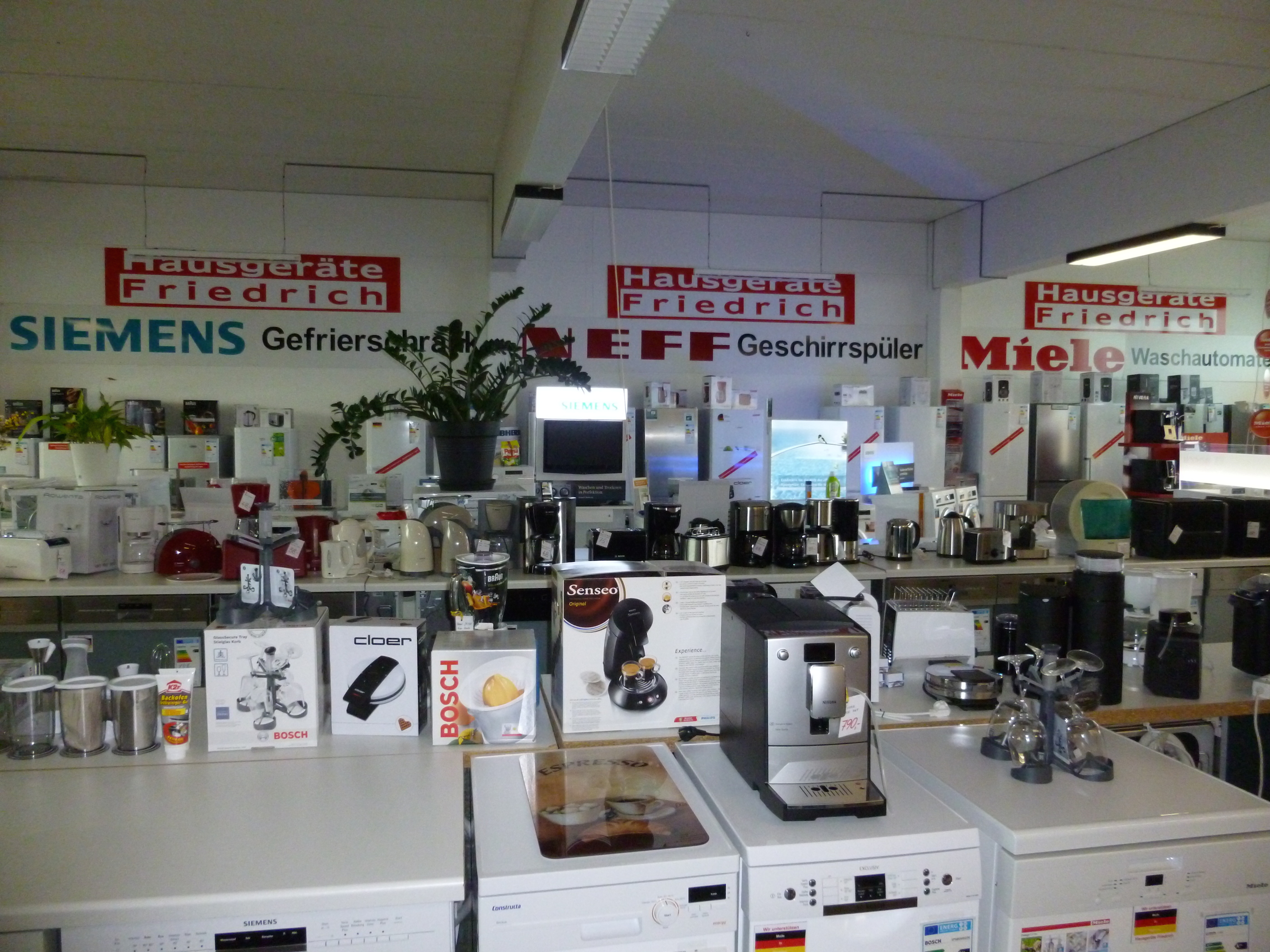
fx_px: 917
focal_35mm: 25
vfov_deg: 54.9
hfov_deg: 69.4
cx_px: 635
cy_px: 476
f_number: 3.1
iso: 400
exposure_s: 1/60
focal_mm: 4.5
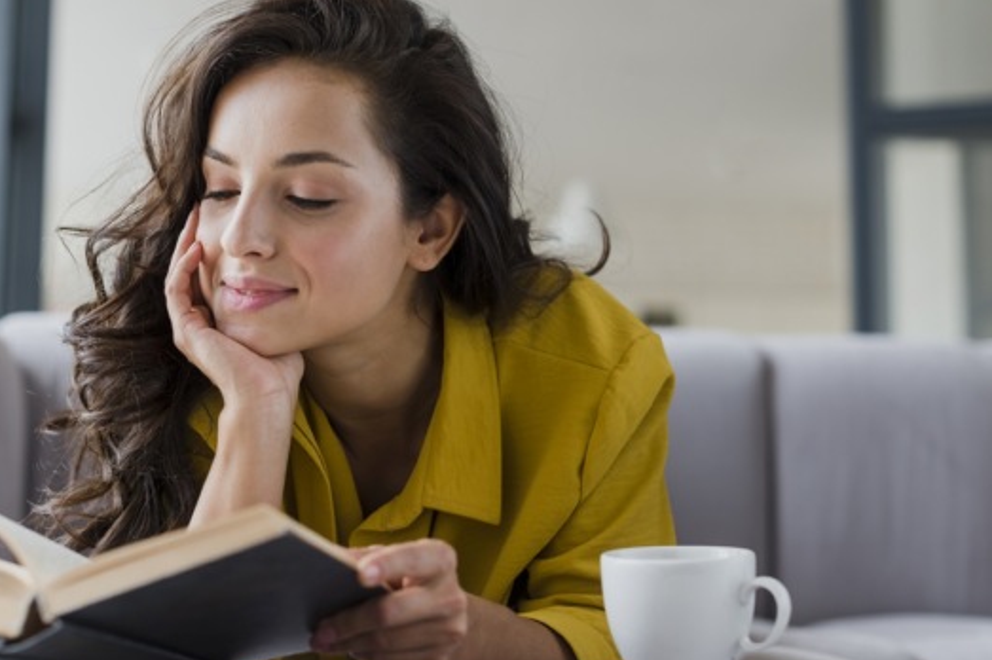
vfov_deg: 20.9
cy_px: 323
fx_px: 1790
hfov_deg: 30.9
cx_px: 398
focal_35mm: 65
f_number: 2.8
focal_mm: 50
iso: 250
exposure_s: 1/250
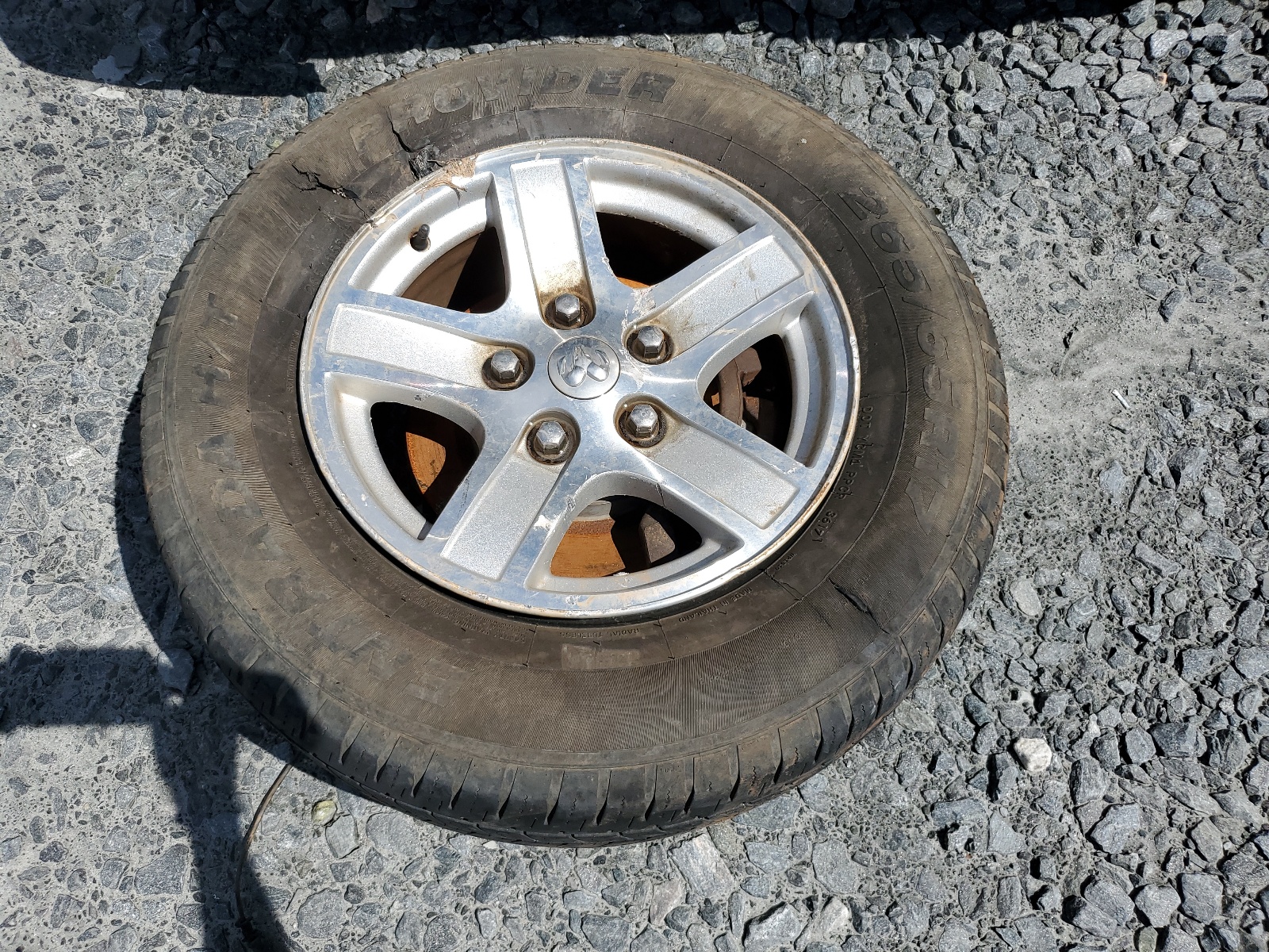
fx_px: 953
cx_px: 634
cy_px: 476
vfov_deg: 53.1
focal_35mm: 26
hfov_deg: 67.3
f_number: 1.5
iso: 50
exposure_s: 1/5000
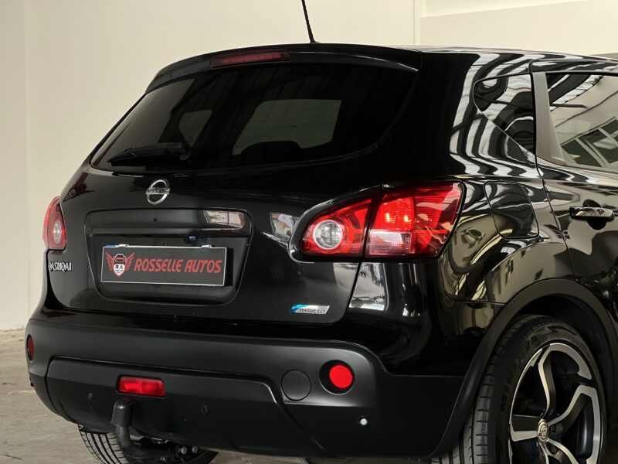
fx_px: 1375
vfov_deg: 19.1
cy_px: 232
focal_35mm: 77
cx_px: 309
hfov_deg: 25.3
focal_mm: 9
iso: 250
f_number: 2.8
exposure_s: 1/40
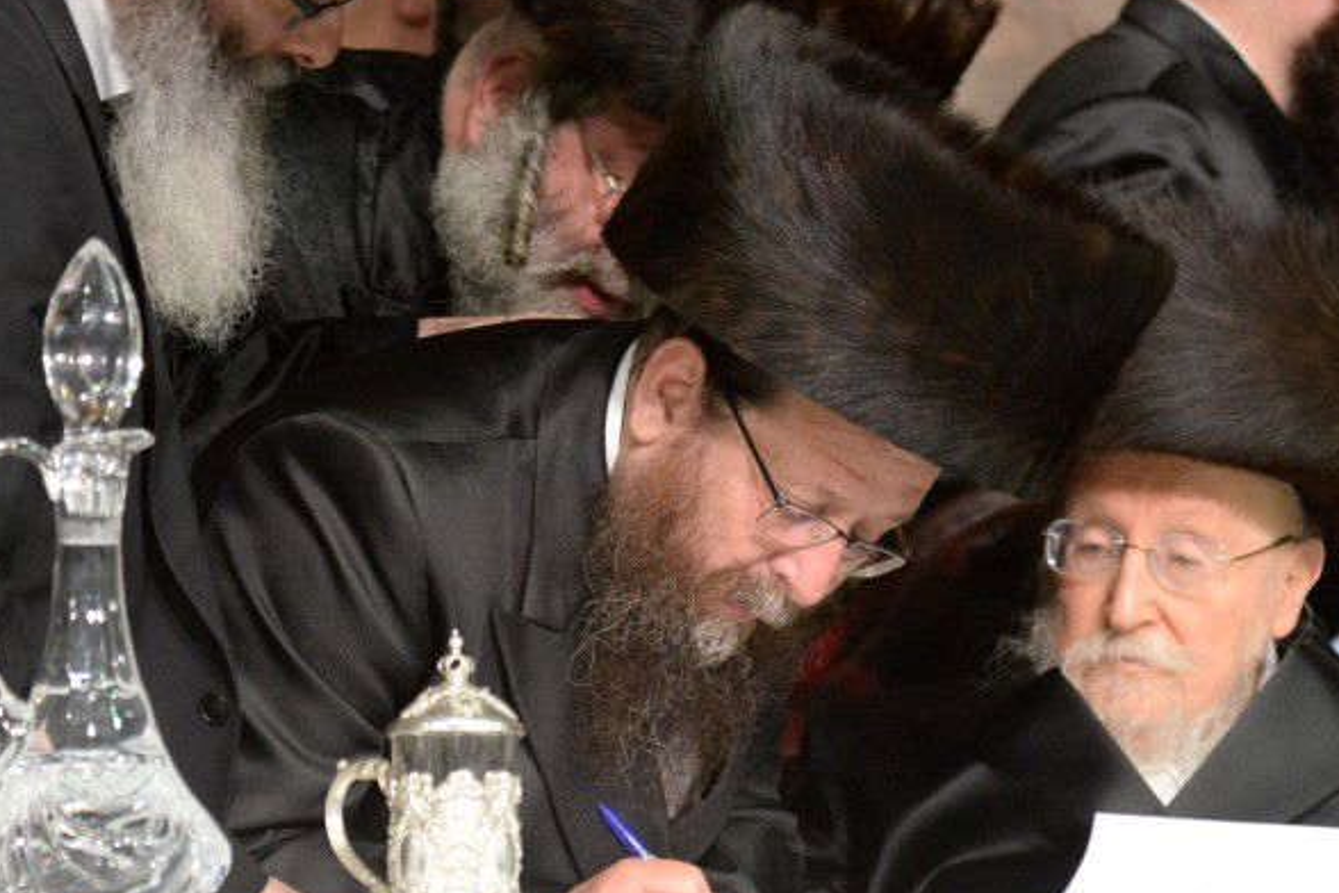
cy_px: 444
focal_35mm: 235
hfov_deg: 8.8
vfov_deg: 5.8
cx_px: 938
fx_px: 8740
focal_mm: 120
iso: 5000
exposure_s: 1/200
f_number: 4
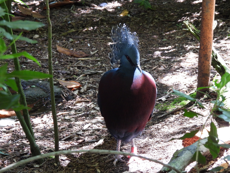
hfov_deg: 11.6
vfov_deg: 8.7
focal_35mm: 170
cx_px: 115
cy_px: 86
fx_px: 1130
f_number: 4.5
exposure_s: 1/40
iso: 400
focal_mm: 30.3
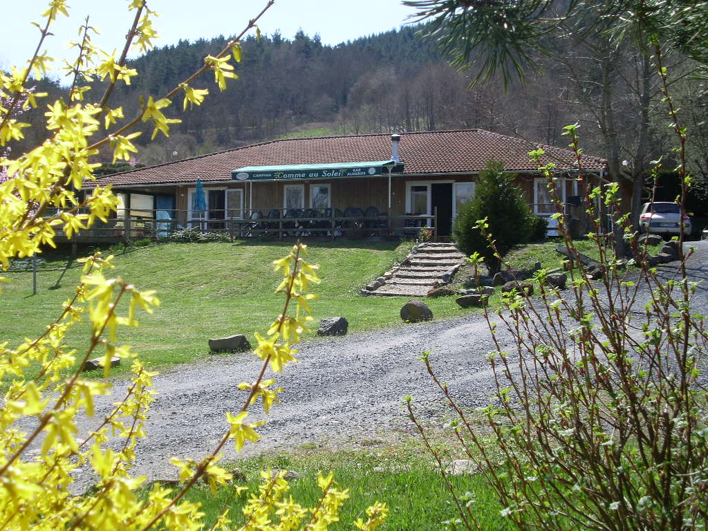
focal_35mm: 49
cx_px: 354
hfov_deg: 38.9
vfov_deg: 29.7
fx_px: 1002
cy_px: 266
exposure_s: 1/180
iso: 80
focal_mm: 8.1
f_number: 8.7
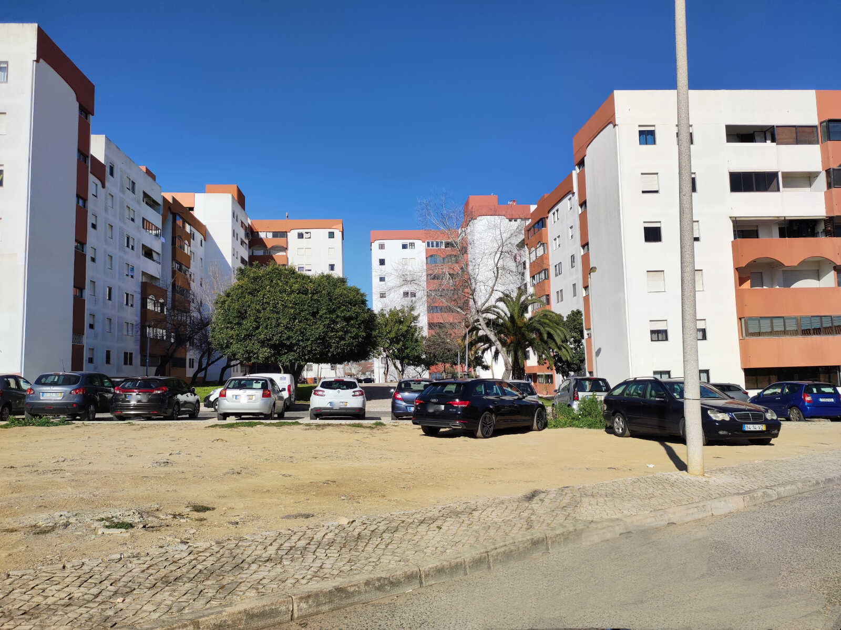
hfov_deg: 91.1
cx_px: 420
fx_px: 413
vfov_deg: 74.6
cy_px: 315
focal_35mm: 17
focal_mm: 4.74
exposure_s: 1/1723
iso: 51
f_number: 1.79
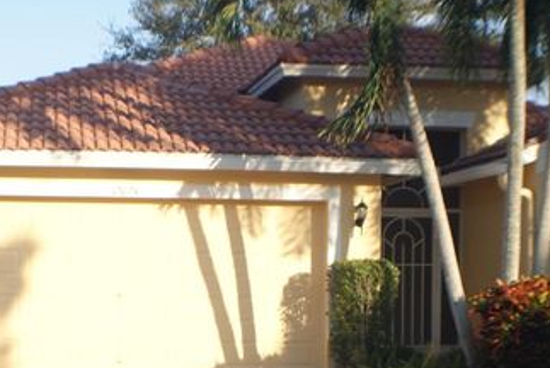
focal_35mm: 128
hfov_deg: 16.0
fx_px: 1954
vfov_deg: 10.8
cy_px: 197
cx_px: 170
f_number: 5.6
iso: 100
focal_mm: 55
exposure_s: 1/160
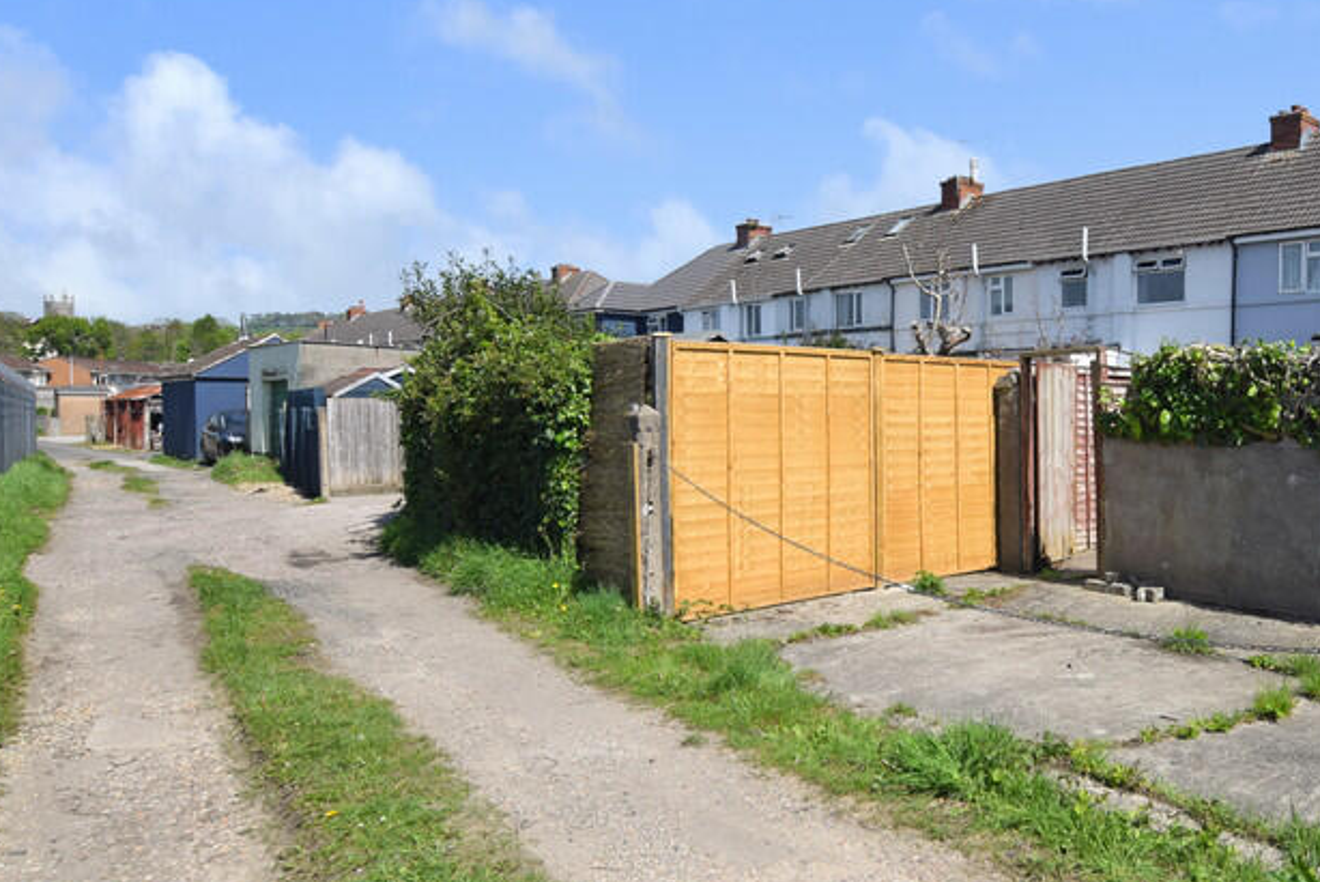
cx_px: 933
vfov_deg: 50.8
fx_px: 917
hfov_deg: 68.4
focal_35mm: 25
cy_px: 547
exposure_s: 1/320
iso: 200
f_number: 9
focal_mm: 10
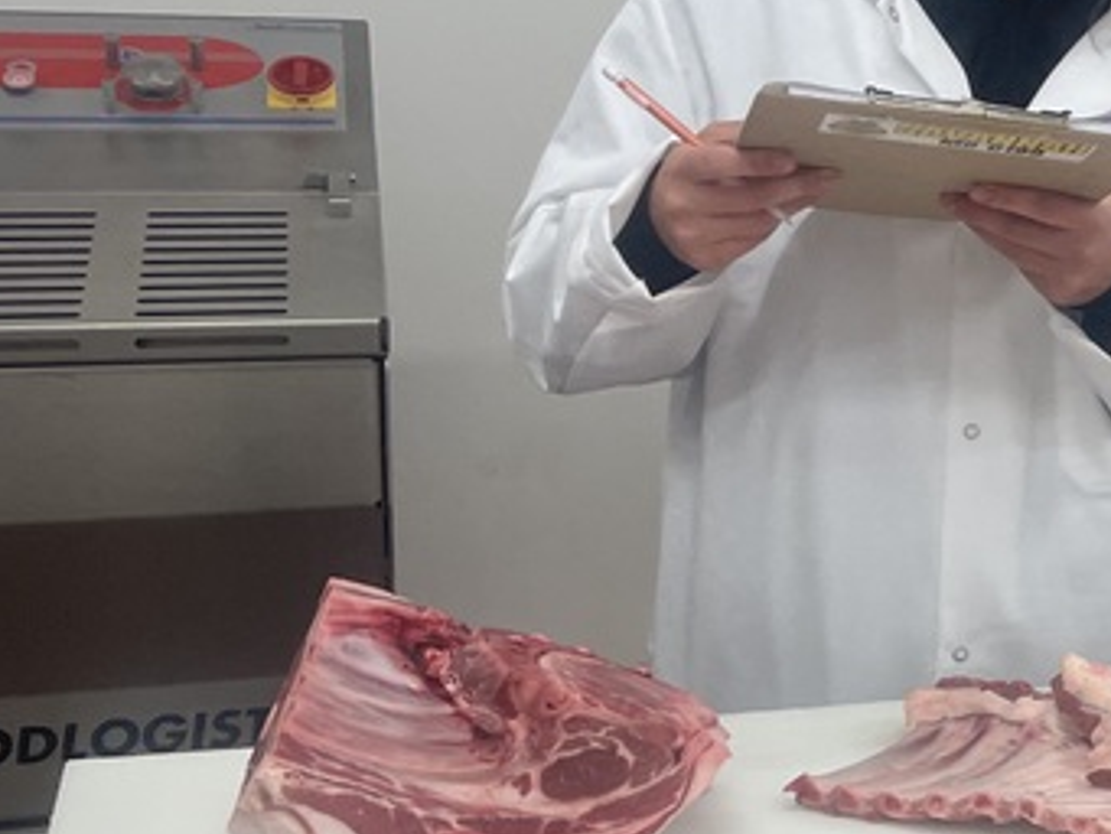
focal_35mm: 78
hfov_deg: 21.9
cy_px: 394
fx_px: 2504
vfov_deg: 18.9
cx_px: 1528
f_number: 1.6
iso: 80
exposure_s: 1/120
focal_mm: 4.2
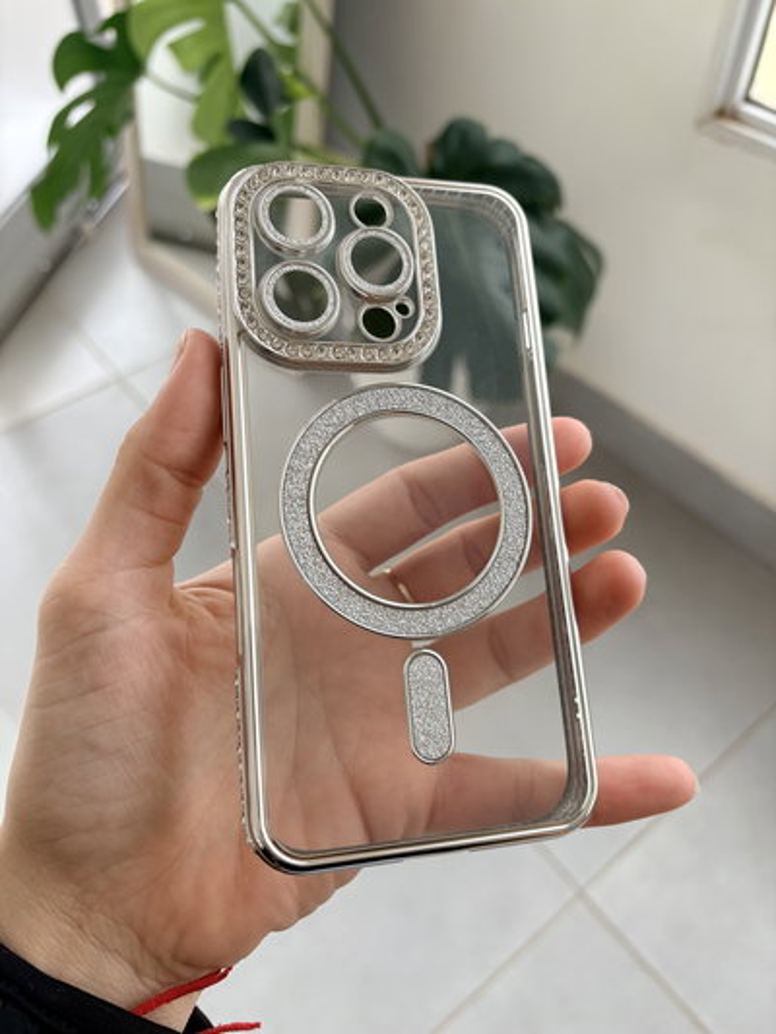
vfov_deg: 67.3
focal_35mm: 26
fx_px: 777
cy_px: 517
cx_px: 388
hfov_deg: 53.1
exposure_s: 1/122
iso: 80
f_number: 1.6
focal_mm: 5.96
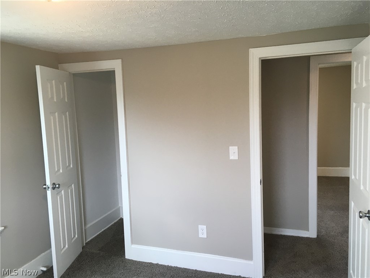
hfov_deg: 61.7
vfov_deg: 48.2
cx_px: 185
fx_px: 310
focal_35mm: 29
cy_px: 139
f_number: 2.2
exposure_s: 1/30
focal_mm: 4.15
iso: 32
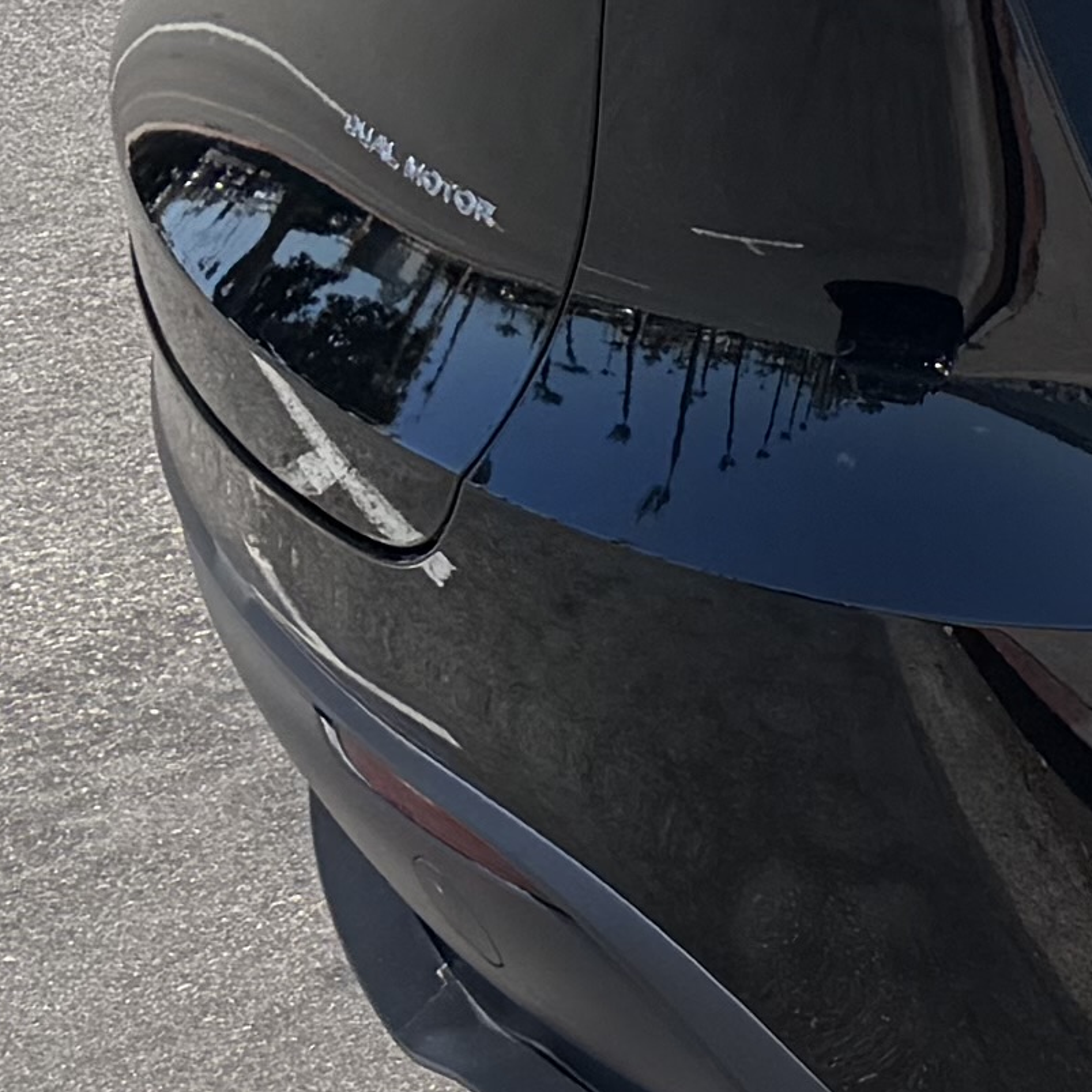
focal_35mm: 151
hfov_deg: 8.5
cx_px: 3789
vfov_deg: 11.4
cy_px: -101
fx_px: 5389
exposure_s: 1/4673
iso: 80
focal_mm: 6.76
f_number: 1.78
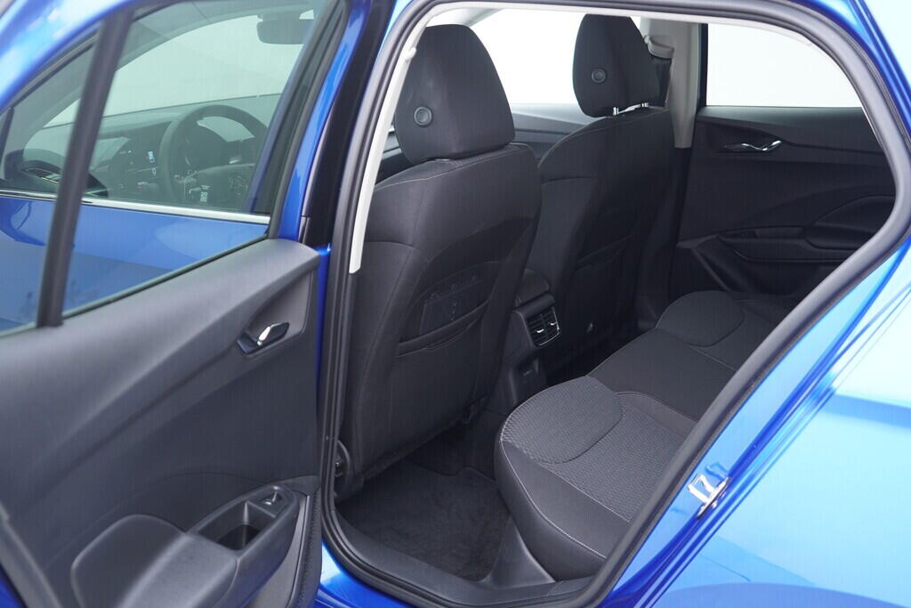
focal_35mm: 36
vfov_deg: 36.9
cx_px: 456
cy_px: 304
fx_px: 911
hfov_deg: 53.1
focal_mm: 24
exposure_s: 1/40
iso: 400
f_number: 2.8
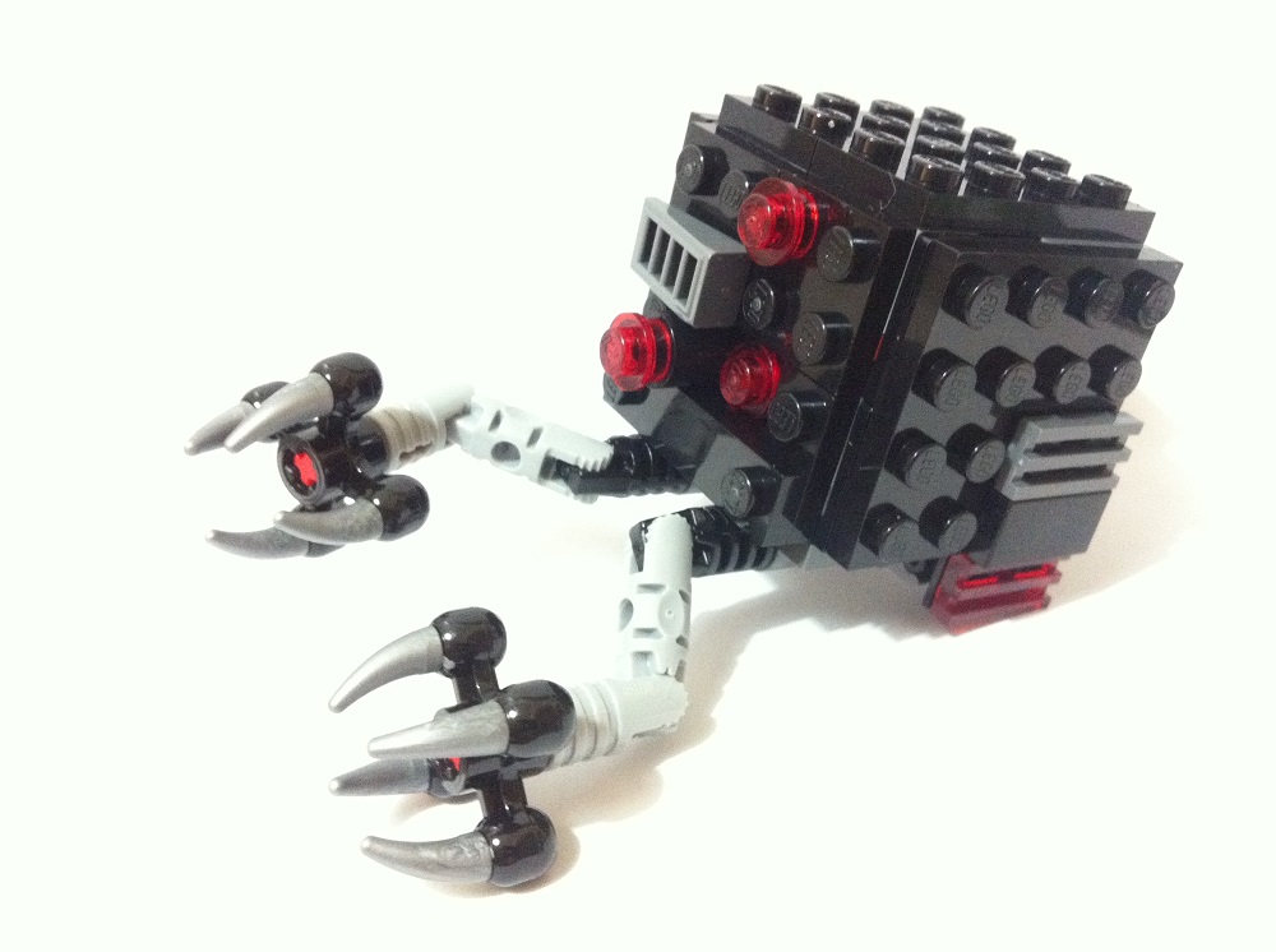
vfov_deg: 40.6
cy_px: 476
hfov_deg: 52.7
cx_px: 638
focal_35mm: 35
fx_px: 1288
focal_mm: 3.85
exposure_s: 1/15
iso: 500
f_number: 2.8
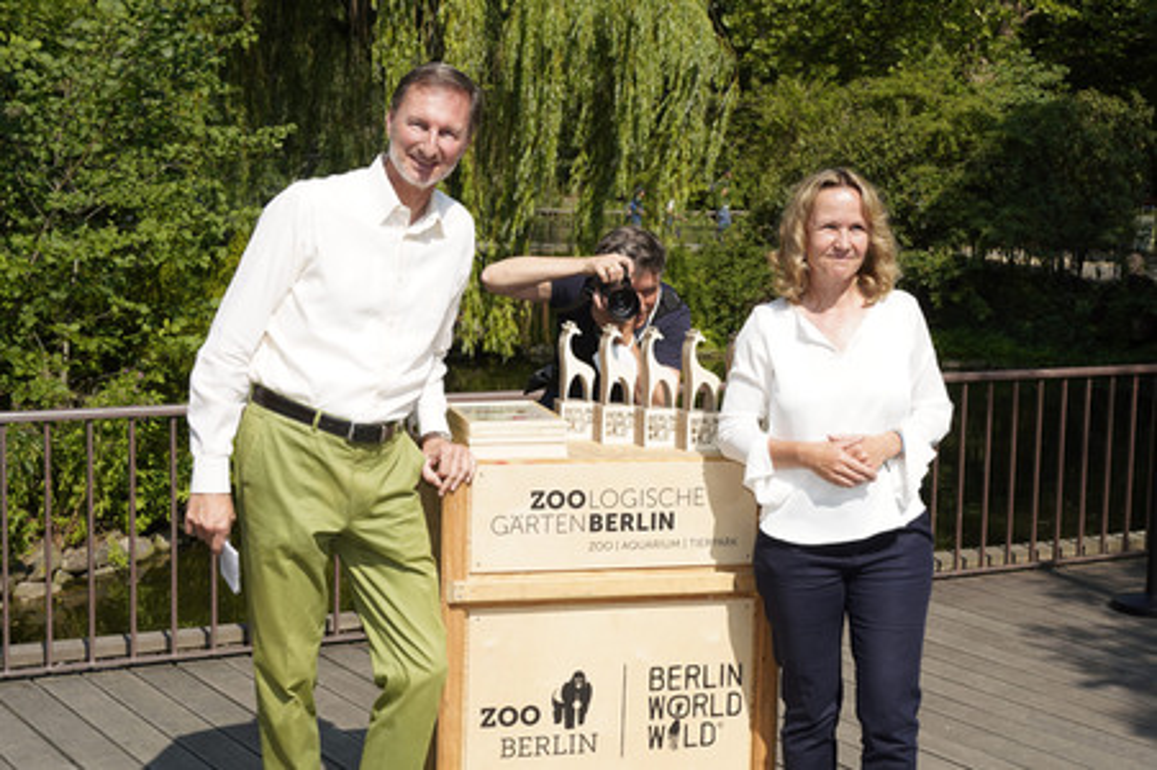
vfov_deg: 28.6
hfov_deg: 41.9
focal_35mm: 47
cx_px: 578
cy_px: 385
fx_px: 1509
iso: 100
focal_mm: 47
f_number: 8
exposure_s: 1/250
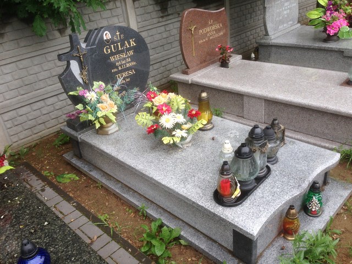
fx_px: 336
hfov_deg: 55.4
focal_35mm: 33
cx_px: 176
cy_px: 132
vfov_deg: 42.9
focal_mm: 4.12
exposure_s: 1/291
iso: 50
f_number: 2.4
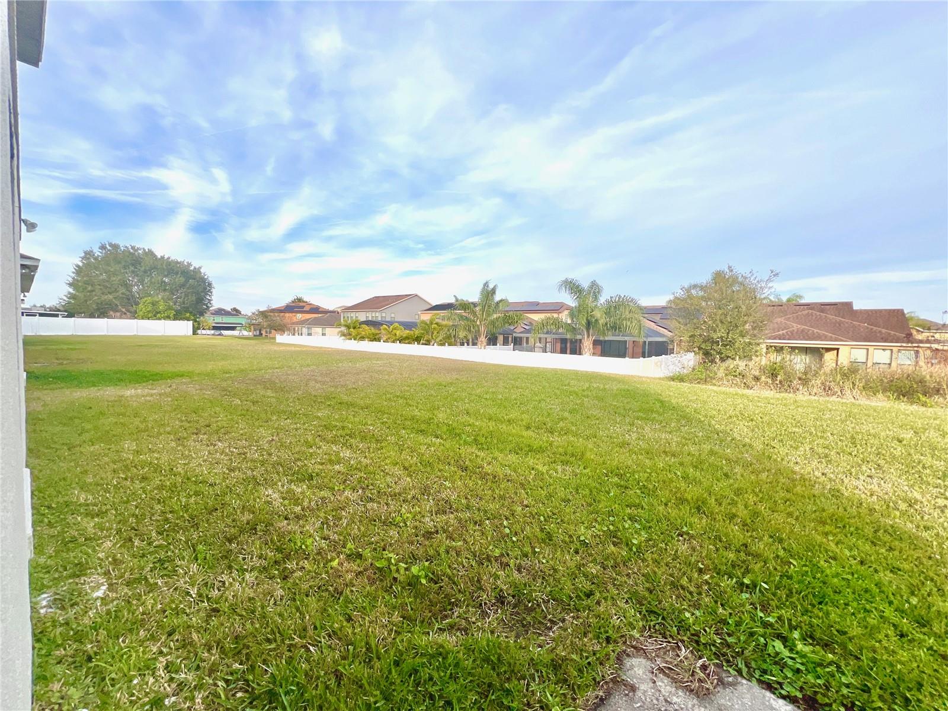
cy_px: 356
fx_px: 356
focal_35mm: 13
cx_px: 474
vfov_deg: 89.9
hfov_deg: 106.2
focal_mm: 1.57
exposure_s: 1/803
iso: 32
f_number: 1.8
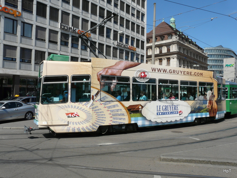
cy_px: 89
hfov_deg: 63.4
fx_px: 192
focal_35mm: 28
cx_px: 118
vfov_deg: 49.7
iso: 100
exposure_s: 1/400
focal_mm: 4.6
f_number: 6.3
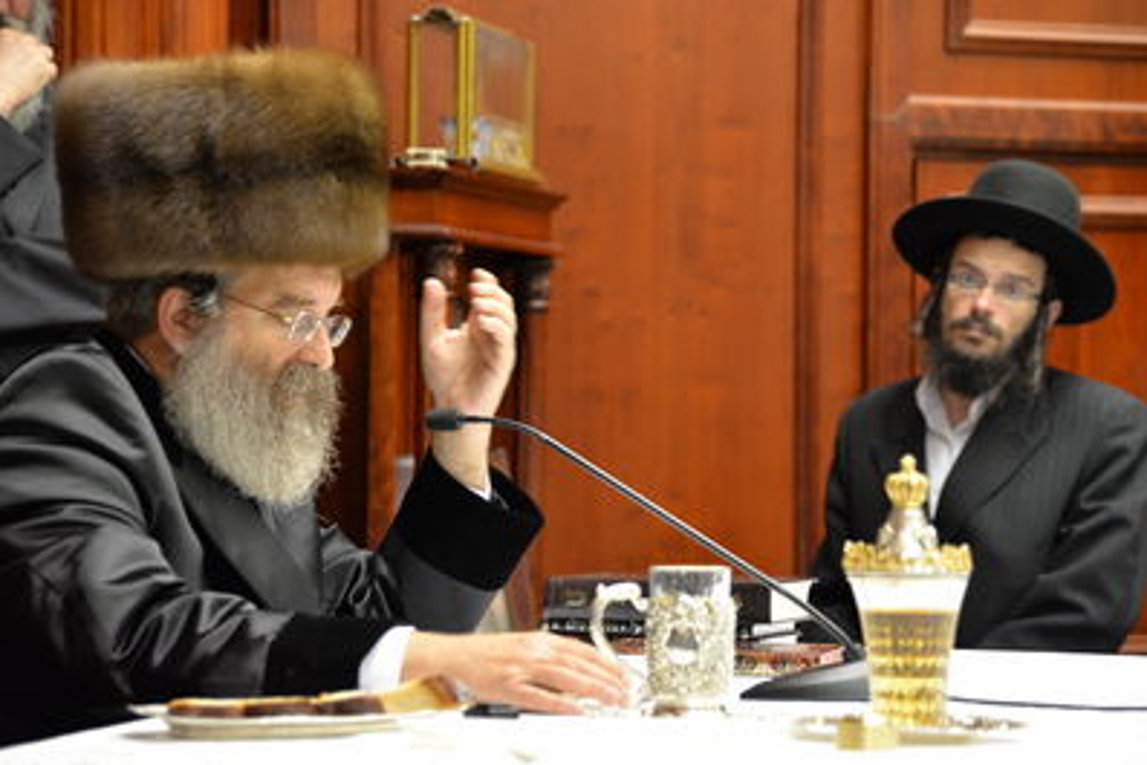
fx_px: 4334
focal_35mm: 136
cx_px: 572
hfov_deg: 15.1
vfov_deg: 10.1
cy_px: 382
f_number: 5.6
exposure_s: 1/30
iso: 1600
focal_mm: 135
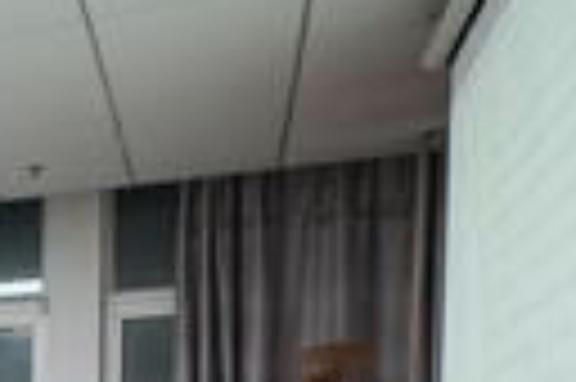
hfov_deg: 17.1
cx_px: -652
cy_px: 589
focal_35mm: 75
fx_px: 1198
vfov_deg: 16.4
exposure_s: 1/100
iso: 1600
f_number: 4
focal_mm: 16
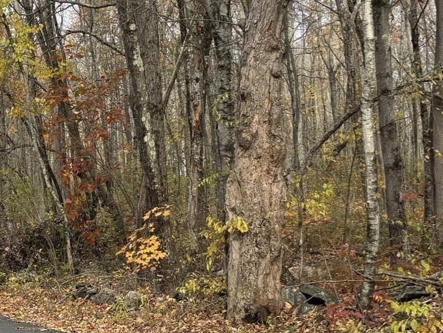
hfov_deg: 26.1
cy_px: 142
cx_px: 130
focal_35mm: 74
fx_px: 947
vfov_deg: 19.9
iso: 50
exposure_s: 1/831
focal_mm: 5.96
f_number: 1.6
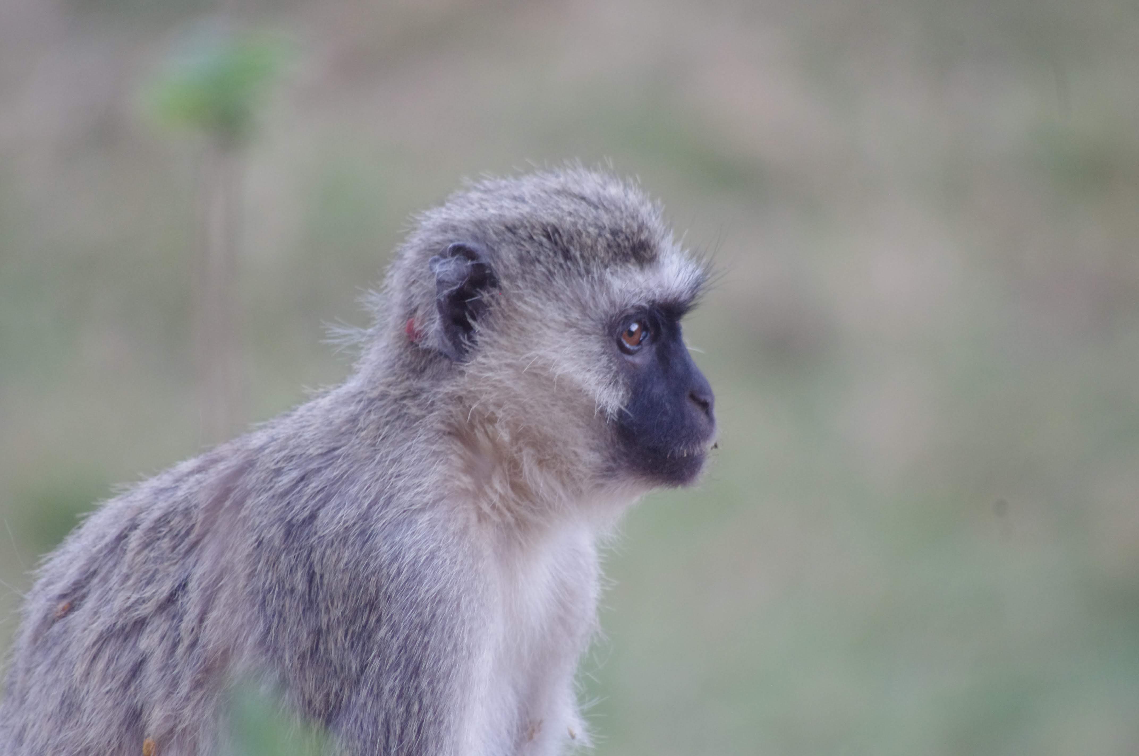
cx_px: 570
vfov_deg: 3.0
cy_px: 378
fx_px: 14220
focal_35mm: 450
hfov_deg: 4.6
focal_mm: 300
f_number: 5.6
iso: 1600
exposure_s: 1/200
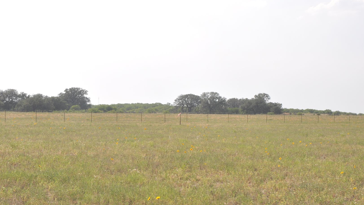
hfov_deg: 33.3
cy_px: 113
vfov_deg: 19.1
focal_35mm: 63
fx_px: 608
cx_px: 182
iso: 200
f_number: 10
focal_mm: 40
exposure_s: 1/400
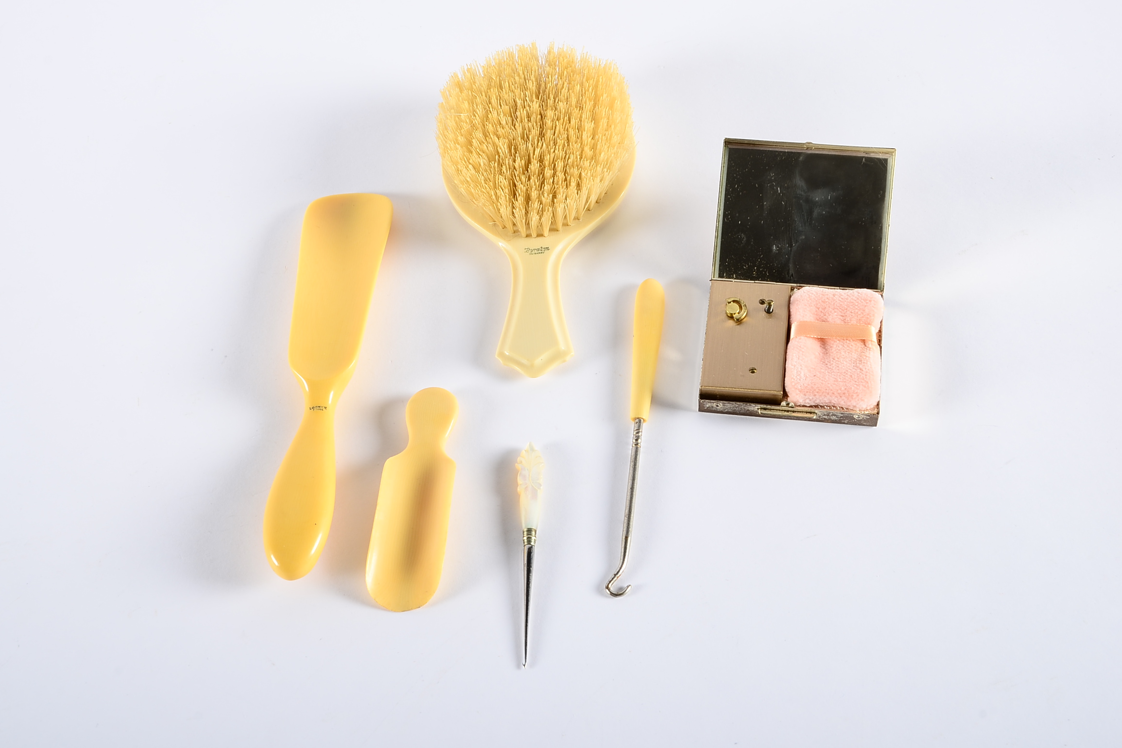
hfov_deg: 35.9
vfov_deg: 24.4
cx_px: 542
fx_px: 1731
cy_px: 362
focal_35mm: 56
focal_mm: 35
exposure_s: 1/200
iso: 100
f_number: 14
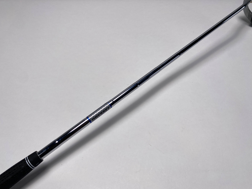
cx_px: 126
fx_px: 189
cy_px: 94
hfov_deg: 67.3
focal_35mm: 26
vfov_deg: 53.1
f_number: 1.8
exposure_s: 1/1429
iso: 32
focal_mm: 4.25
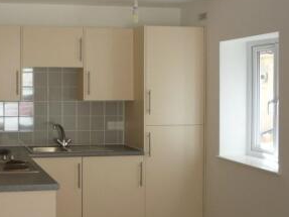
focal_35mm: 61
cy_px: 93
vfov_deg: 24.0
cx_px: 45
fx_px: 509
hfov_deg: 30.7
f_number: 3.3
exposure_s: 1/60
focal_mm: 5.2
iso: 100
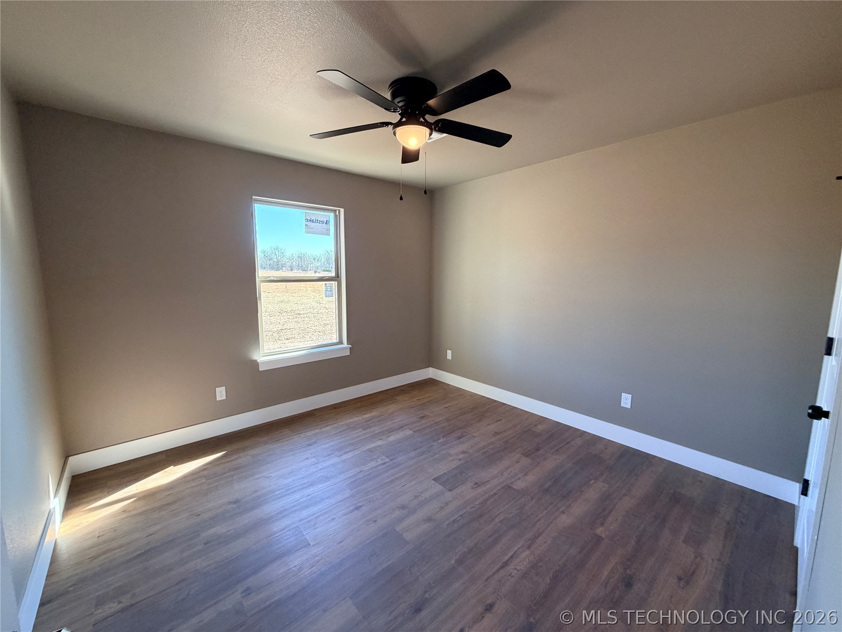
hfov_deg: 102.1
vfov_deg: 85.7
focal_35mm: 14
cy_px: 316
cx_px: 421
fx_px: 341
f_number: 2.2
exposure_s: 1/60
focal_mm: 2.22
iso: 160
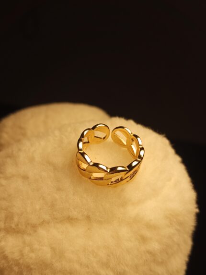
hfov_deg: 38.7
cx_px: 103
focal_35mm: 37
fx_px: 293
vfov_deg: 50.1
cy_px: 138
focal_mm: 3.98
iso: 50
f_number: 1.8
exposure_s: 1/115
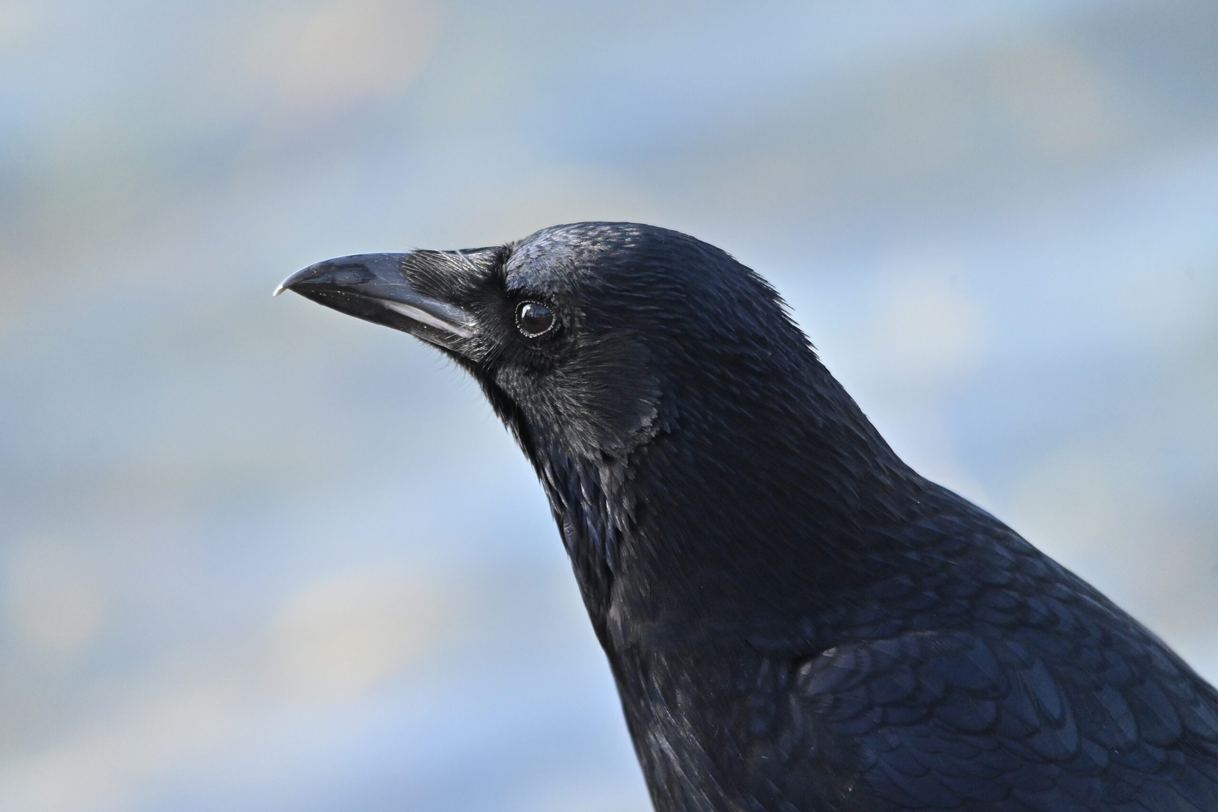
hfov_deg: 4.1
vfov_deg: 2.8
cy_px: 406
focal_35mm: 500
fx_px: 16916
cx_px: 609
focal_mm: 500
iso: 2500
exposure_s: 1/1250
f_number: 6.3
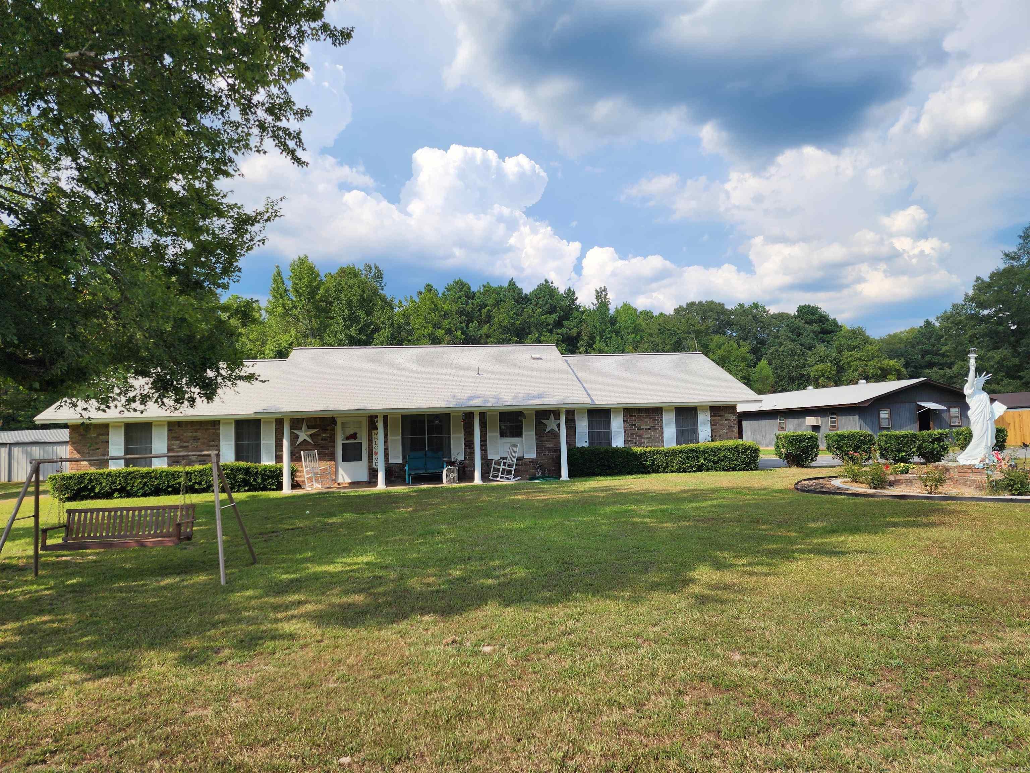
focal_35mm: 23
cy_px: 386
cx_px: 515
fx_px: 684
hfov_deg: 73.9
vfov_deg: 58.9
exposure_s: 1/947
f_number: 1.8
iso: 12
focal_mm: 6.4
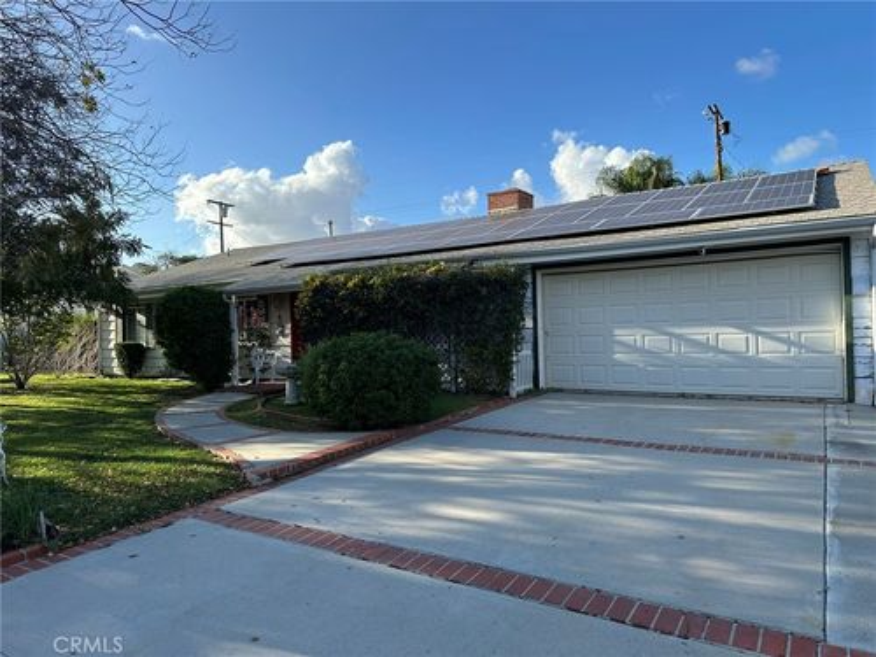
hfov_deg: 71.6
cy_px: 328
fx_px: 607
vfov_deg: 56.8
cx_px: 438
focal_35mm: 24
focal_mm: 6.86
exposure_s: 1/2110
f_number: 1.78
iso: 80
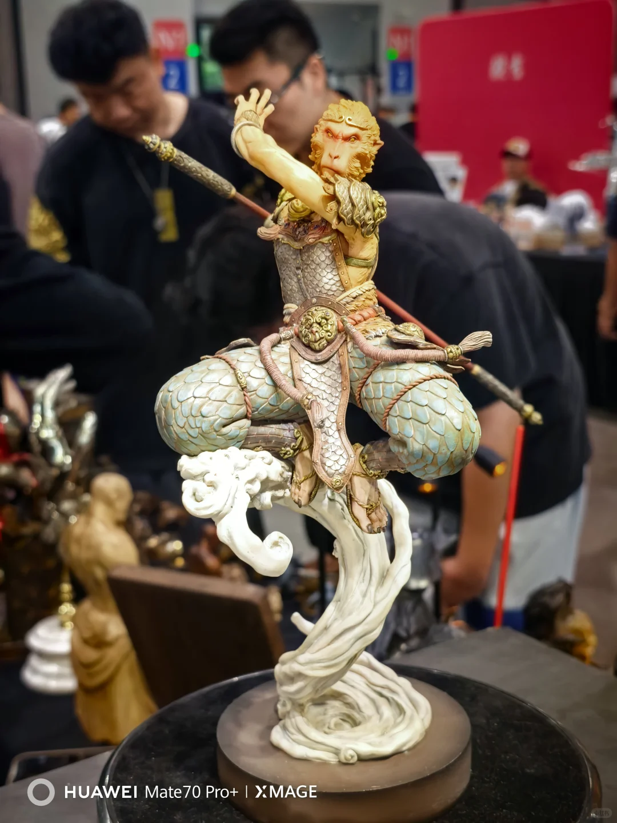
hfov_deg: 30.3
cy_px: 412
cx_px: 308
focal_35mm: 48
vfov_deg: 39.7
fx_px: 1141
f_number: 2
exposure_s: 1/50
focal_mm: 6.98
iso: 200
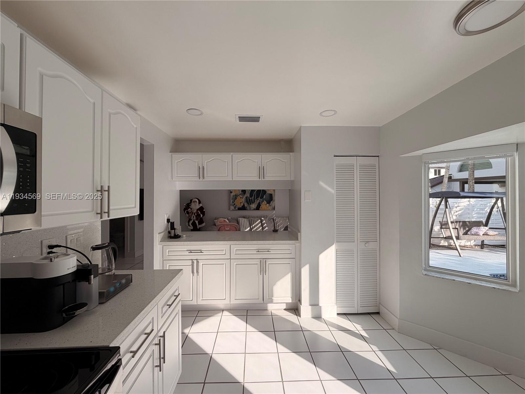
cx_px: 262
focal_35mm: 14
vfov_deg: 85.7
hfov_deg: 102.1
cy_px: 197
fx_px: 212
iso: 50
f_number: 2.2
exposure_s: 1/502
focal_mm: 2.22
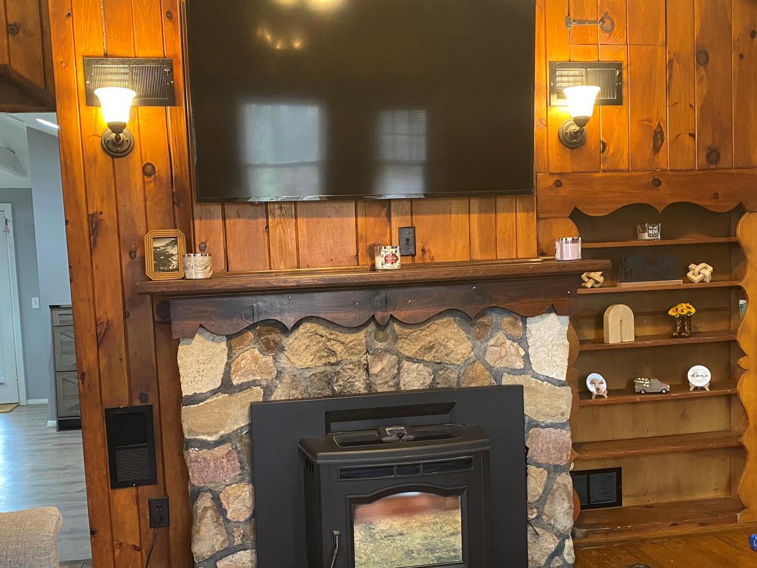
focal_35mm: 37
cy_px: 335
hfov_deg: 50.1
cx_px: 376
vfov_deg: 38.5
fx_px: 809
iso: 400
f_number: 1.8
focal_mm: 4.25
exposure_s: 1/40
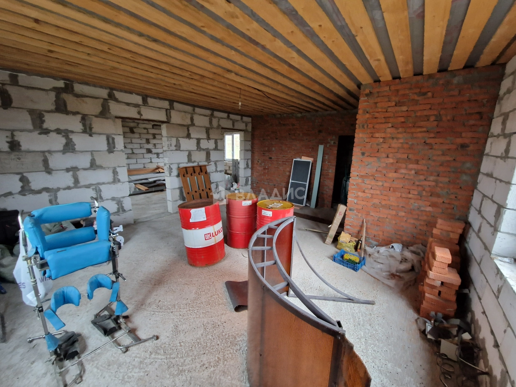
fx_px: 194
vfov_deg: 89.9
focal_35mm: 13
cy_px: 194
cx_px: 258
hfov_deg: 106.2
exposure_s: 1/33
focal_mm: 2.2
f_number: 2.2
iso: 320
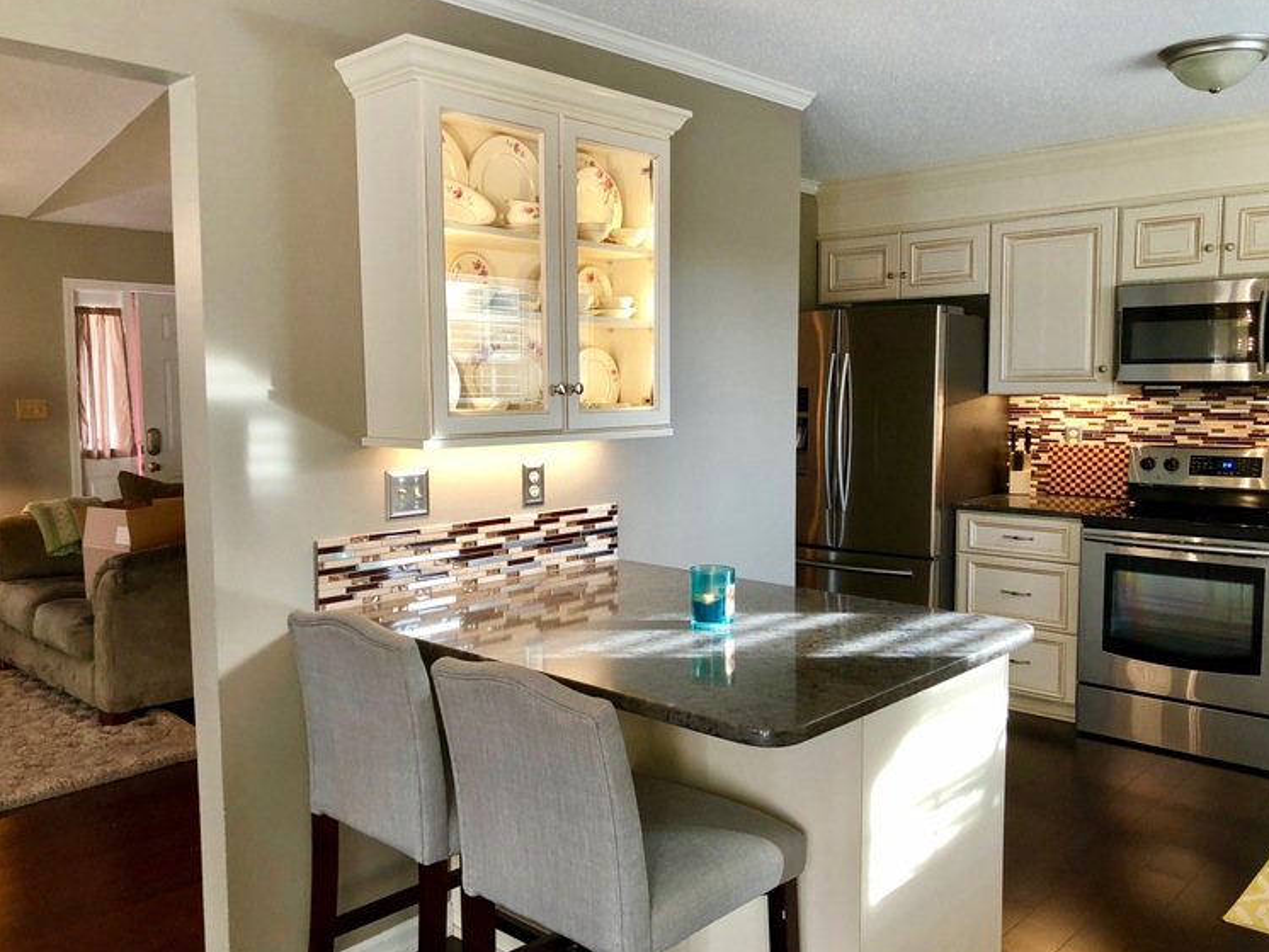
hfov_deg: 61.6
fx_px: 1063
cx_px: 629
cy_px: 483
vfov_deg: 48.3
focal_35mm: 29
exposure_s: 1/24
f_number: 1.8
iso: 40
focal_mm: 3.99
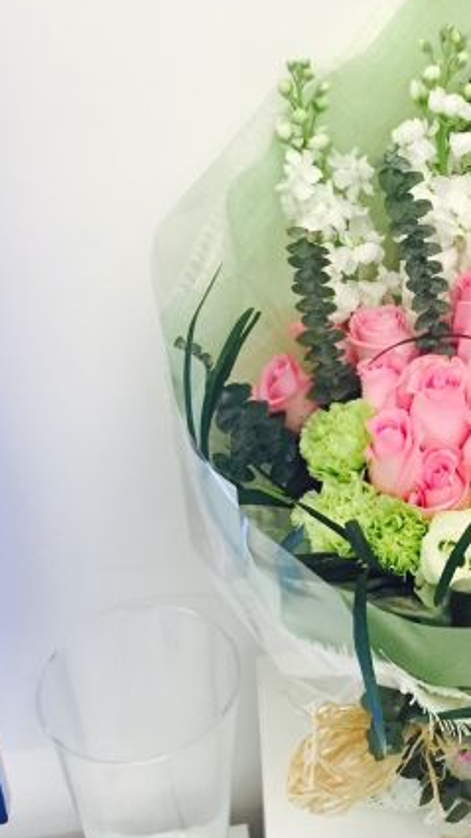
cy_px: 383
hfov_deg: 22.2
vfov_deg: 39.8
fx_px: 1155
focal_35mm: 52
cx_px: 474
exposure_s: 1/17
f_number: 2.2
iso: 250
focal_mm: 4.15
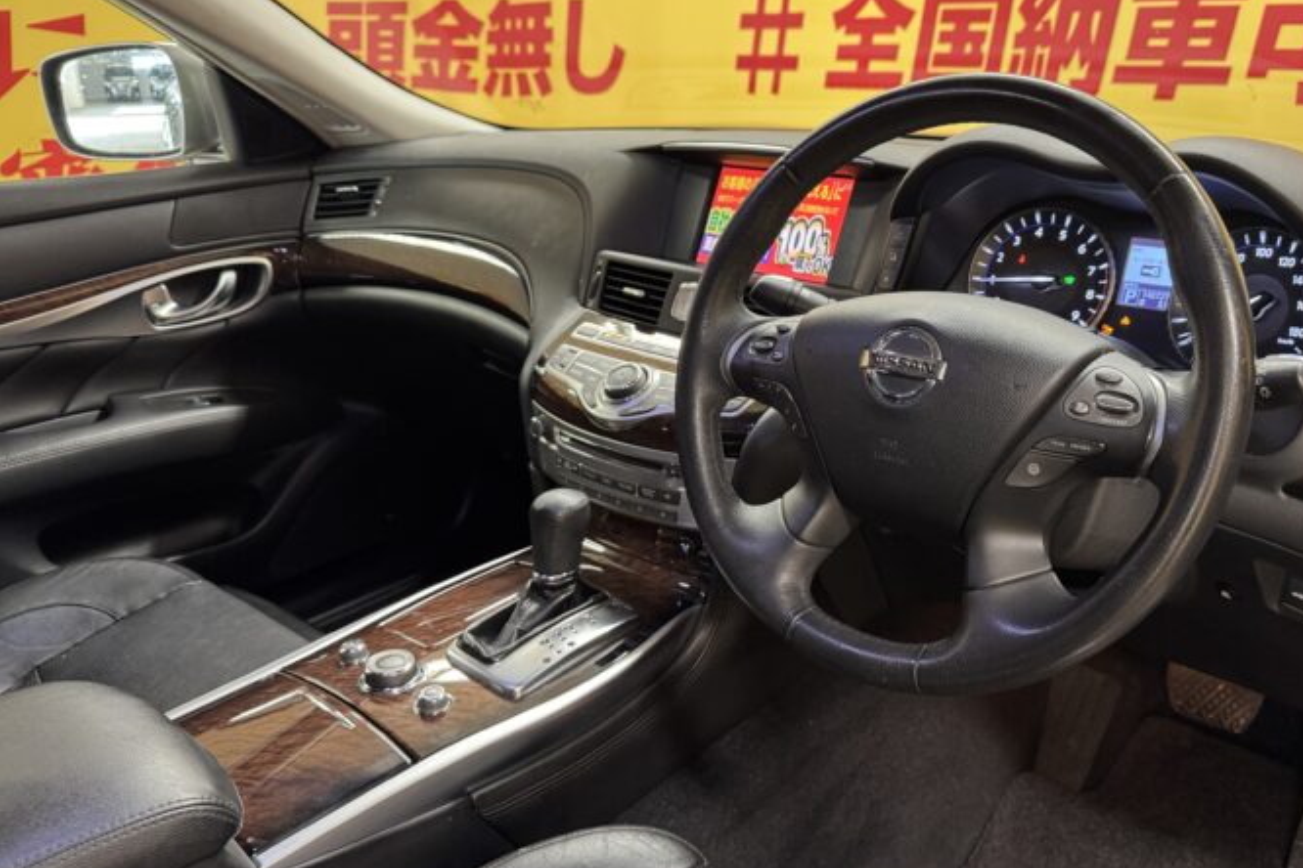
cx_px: 781
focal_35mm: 30
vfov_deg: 43.6
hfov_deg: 61.4
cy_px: 412
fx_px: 1086
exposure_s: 1/50
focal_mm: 6.76
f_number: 1.78
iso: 250
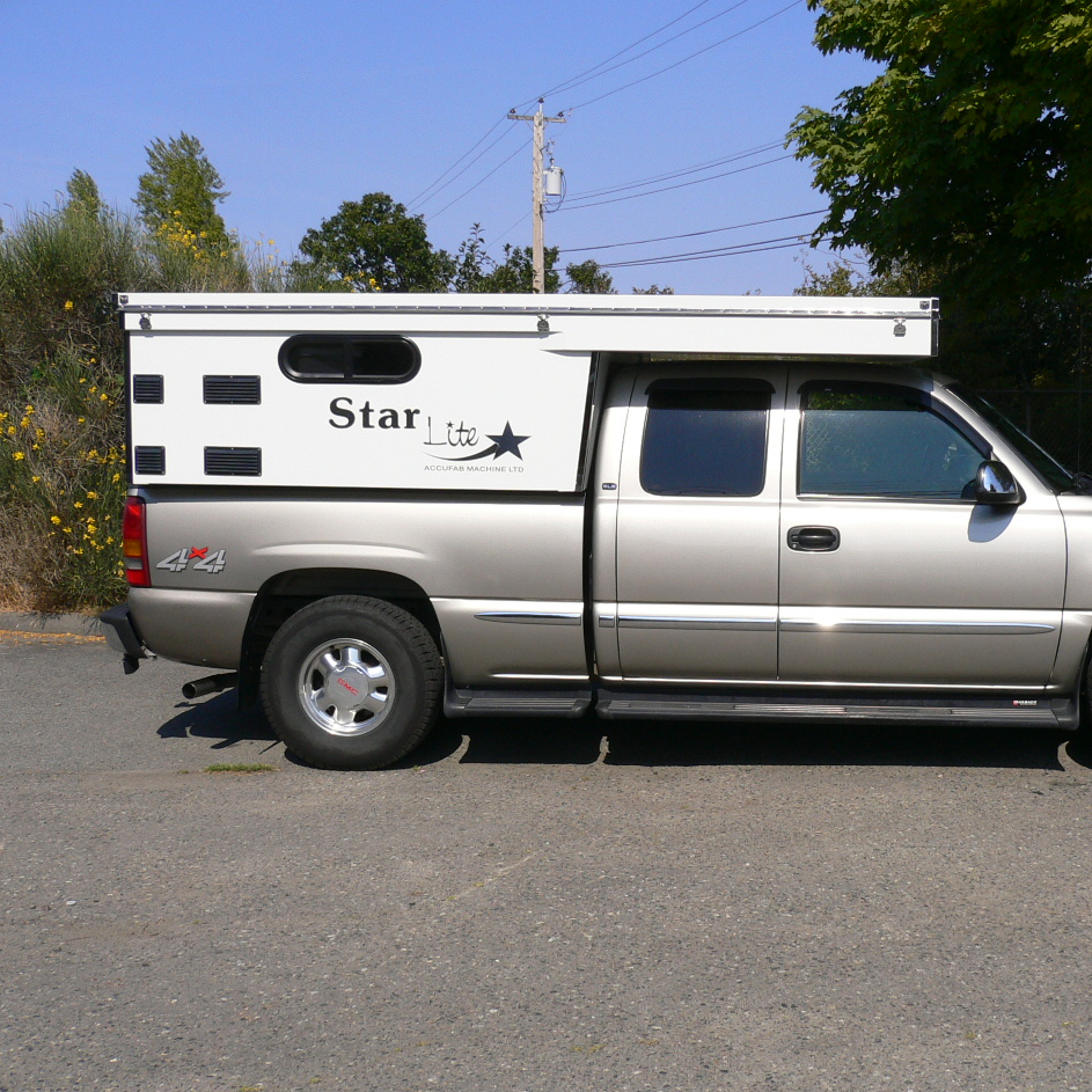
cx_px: 703
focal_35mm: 42
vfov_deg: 40.0
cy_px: 548
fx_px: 1499
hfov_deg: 39.7
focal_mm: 5.8
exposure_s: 1/500
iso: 80
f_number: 5.6
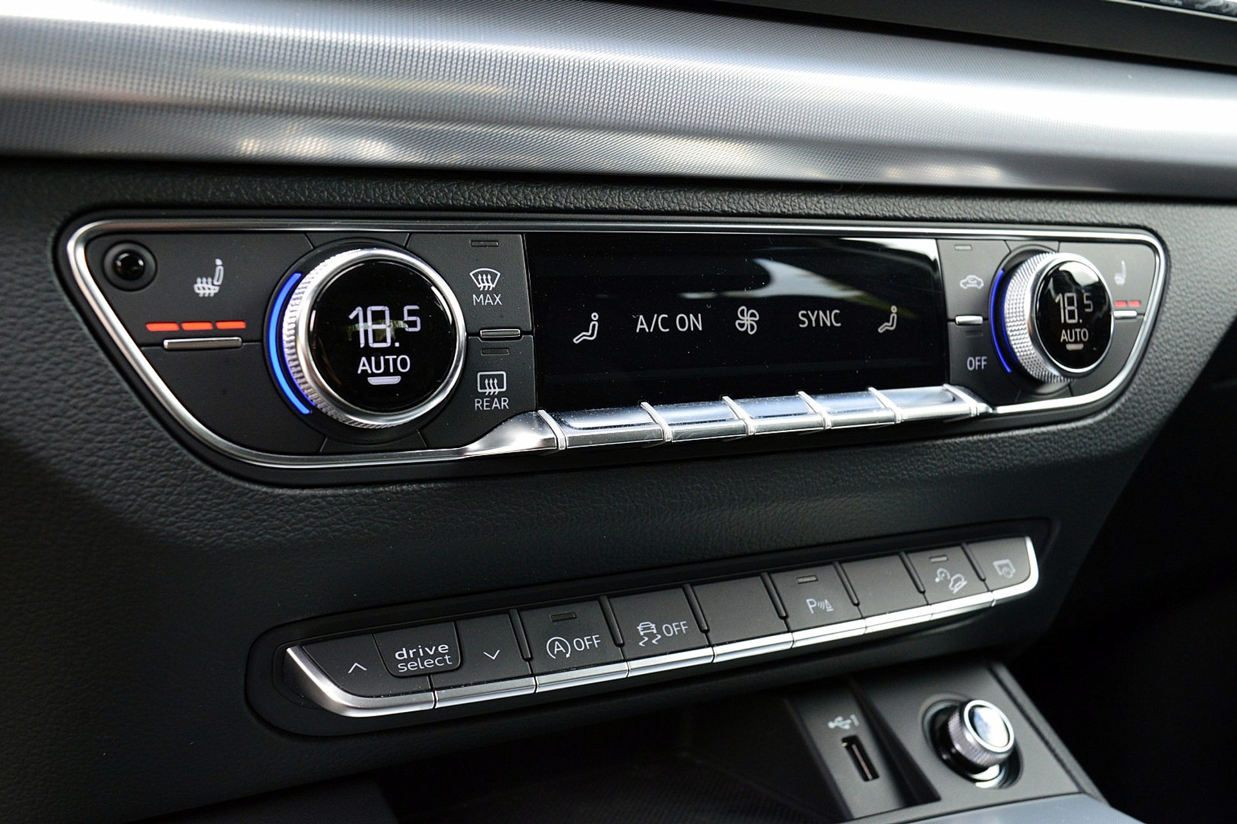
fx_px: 1237
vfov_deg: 36.9
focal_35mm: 36
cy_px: 412
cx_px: 618
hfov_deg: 53.1
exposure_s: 1/60
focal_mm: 24
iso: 800
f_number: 7.1
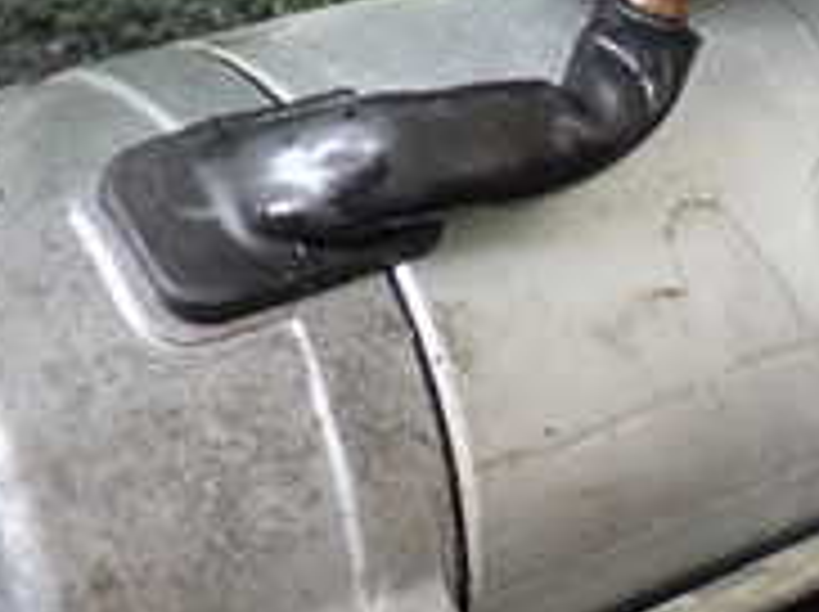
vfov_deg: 14.8
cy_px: 126
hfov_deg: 19.6
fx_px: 2339
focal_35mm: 99
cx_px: 670
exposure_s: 1/80
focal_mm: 5.4
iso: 100
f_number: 2.3
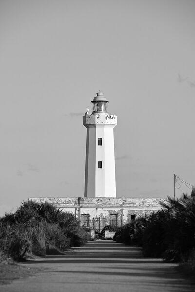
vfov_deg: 11.9
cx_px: 98
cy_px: 146
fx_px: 1406
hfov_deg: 7.9
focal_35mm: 173
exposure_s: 1/250
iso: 100
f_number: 5.6
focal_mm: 115
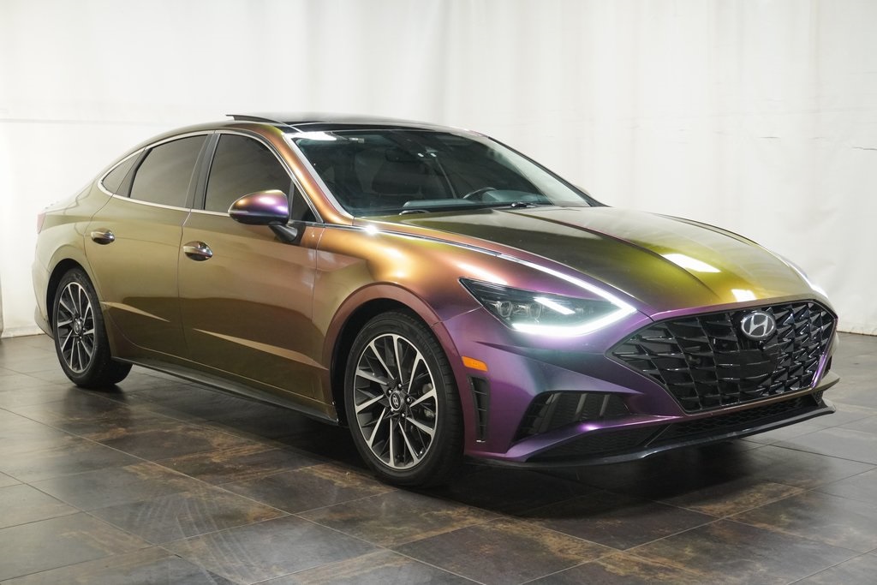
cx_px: 438
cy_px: 292
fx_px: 1169
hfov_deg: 41.1
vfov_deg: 28.1
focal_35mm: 48
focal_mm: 32
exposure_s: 1/160
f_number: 5
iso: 2500
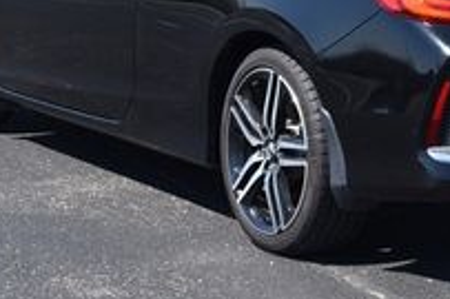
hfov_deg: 11.3
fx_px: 2248
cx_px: 512
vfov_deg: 7.5
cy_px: -63
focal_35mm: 180
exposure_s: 1/250
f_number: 8
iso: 125
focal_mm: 38
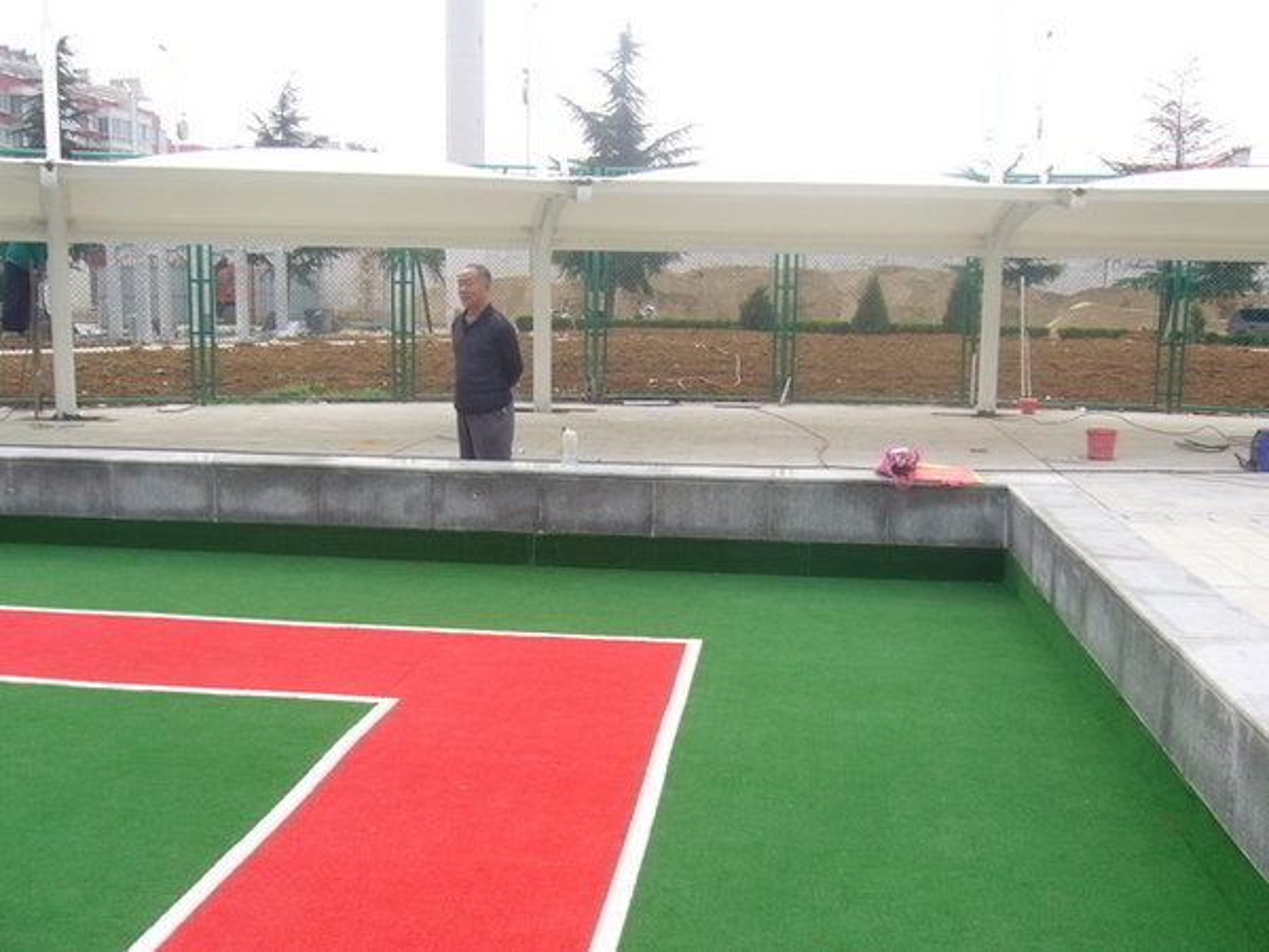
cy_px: 476
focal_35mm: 35
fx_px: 1283
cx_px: 634
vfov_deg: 40.7
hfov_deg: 52.6
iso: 80
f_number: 5.6
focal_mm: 5.8
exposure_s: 1/160
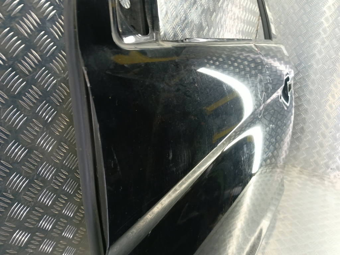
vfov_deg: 58.9
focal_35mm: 23
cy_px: 128
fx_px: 226
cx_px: 170
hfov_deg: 73.9
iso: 241
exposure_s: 1/50
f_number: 1.6
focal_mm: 4.11
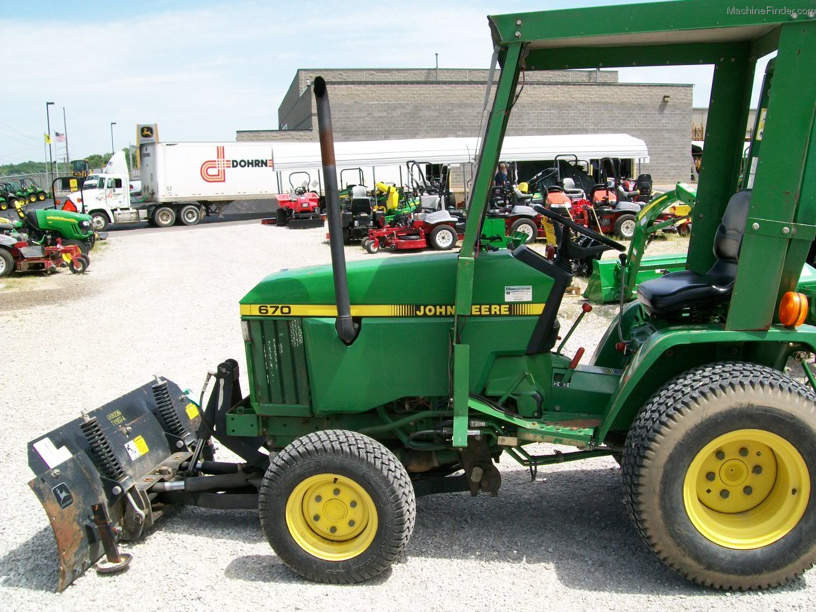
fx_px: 849
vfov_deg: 39.7
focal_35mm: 36
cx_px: 408
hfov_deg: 51.4
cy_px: 306
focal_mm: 6
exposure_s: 1/320
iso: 64
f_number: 4.8
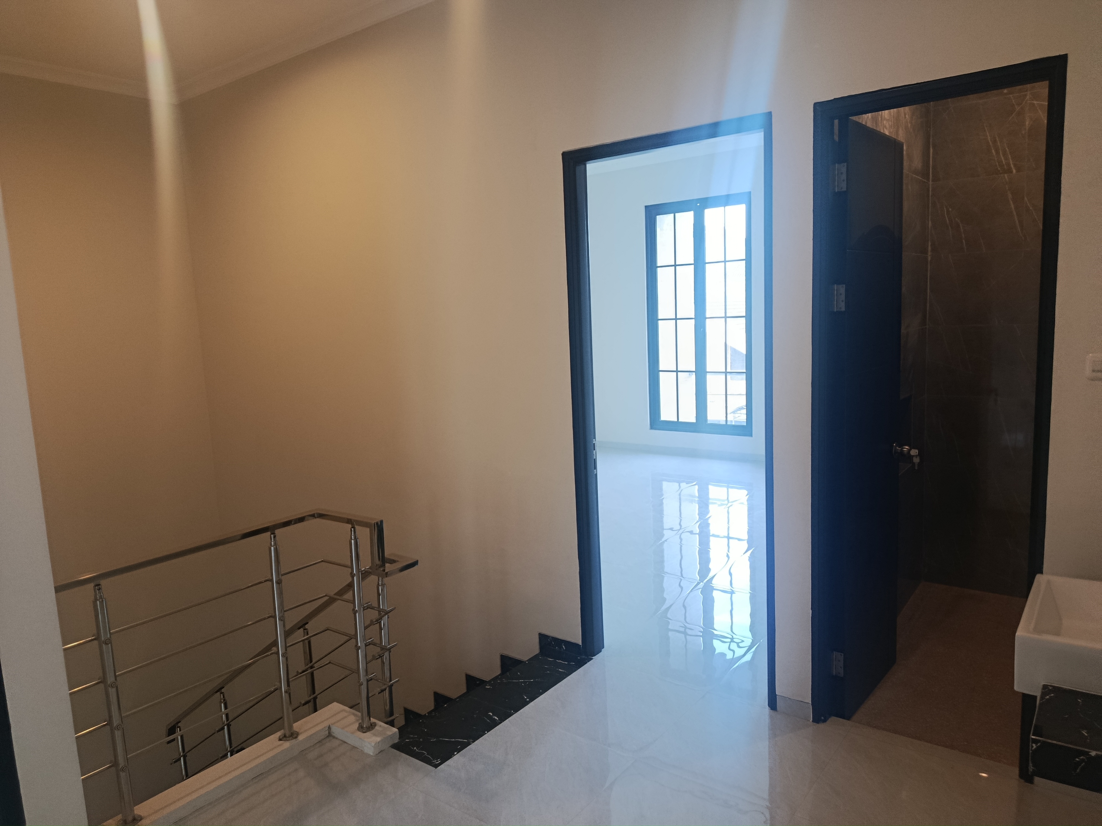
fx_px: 764
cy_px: 413
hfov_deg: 71.6
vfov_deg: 56.8
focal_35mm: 24
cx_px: 551
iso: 706
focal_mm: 5.24
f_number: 1.7
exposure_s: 1/100
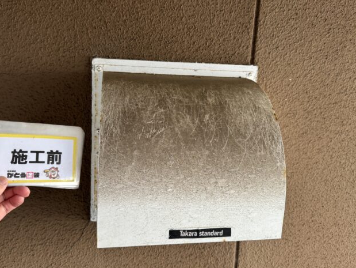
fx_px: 319
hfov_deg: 58.3
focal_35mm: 31
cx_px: 174
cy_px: 115
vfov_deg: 45.4
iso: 200
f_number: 1.78
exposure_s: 1/63
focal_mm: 6.86
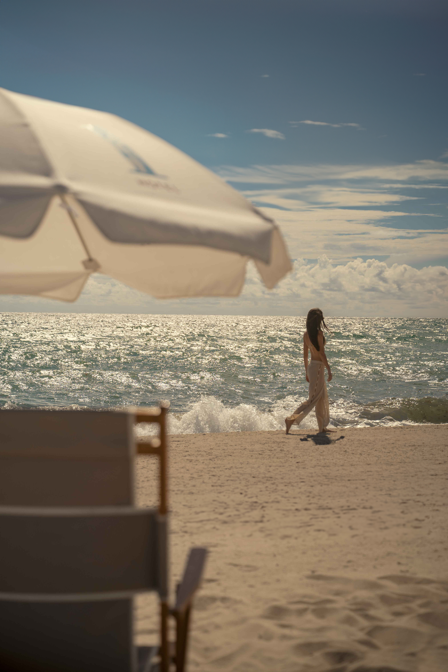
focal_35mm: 70
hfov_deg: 19.5
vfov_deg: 28.8
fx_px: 1307
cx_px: 224
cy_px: 336
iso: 100
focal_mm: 70
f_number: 3.5
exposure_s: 1/8000
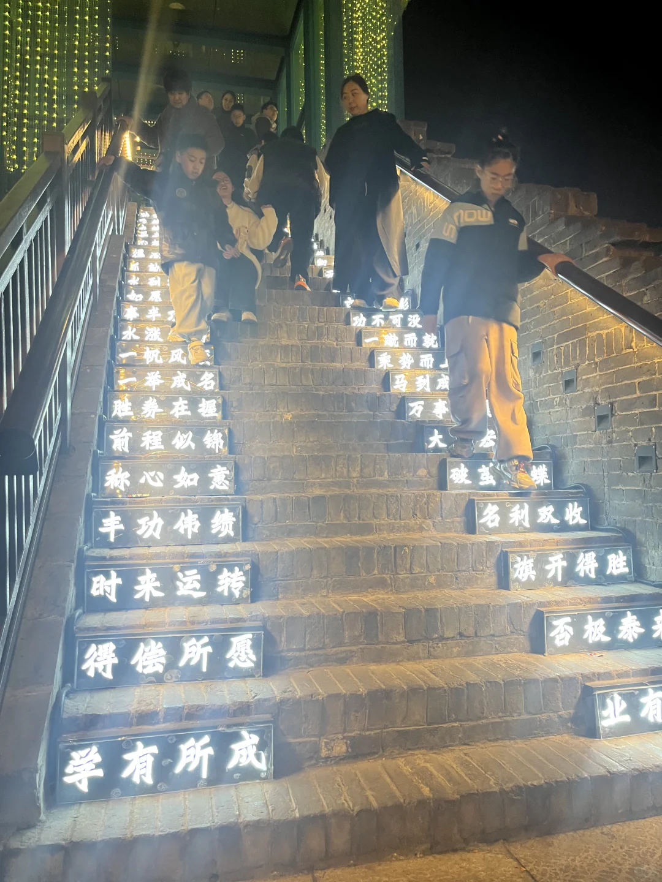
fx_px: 663
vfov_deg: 67.3
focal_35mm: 26
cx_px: 331
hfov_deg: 53.1
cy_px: 441
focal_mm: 5.1
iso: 64
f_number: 1.6
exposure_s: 1/50
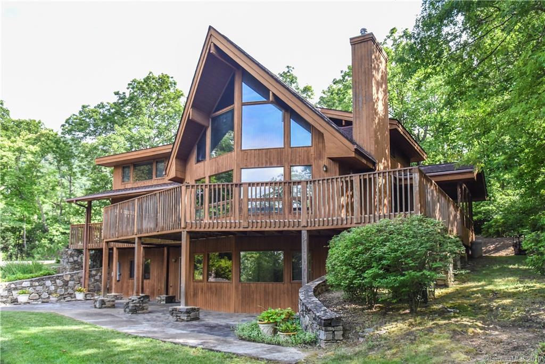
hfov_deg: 61.9
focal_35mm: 30
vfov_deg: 43.6
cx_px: 272
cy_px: 182
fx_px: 454
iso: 1250
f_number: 7.1
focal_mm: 30
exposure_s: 1/200
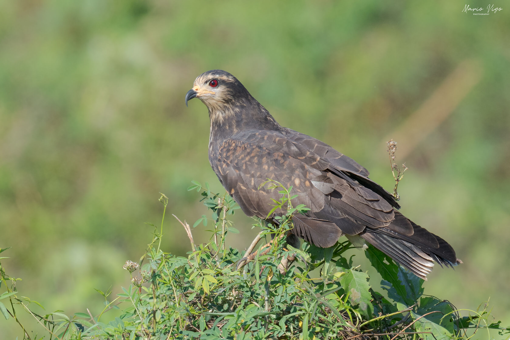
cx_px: 255
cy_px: 170
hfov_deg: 3.7
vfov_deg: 2.5
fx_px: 7791
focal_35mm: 550
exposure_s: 1/800
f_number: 6.3
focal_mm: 550
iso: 320
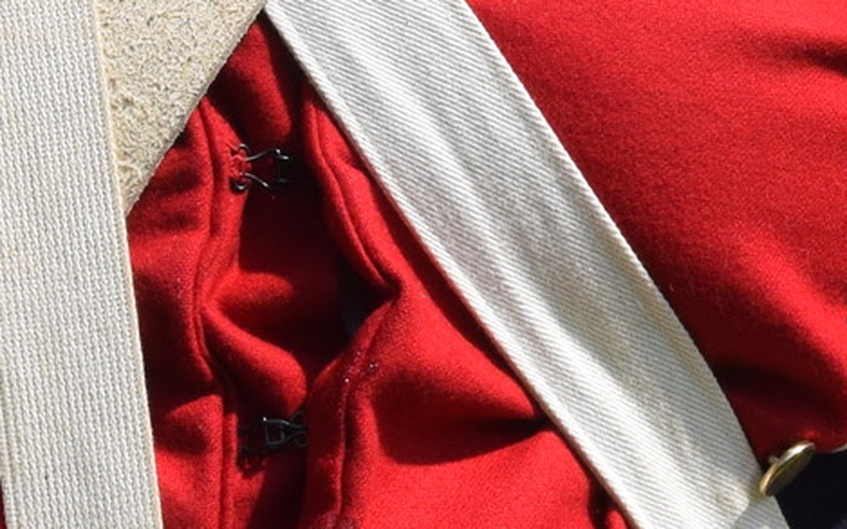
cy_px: -580
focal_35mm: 538
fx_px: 12423
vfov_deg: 2.4
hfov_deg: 3.9
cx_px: 1055
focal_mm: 55
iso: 400
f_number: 6.3
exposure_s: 1/1600
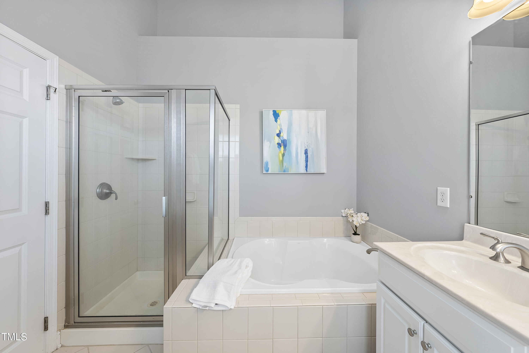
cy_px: 176
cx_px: 264
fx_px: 191
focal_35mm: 13
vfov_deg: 85.5
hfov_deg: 108.3
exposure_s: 1/4
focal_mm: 13
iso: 400
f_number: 7.1
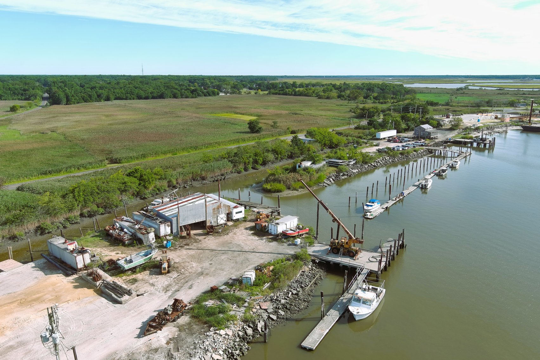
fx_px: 435
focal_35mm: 29
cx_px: 270
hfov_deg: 63.7
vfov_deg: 45.0
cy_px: 180
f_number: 2.8
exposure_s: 1/1000
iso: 100
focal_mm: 10.57
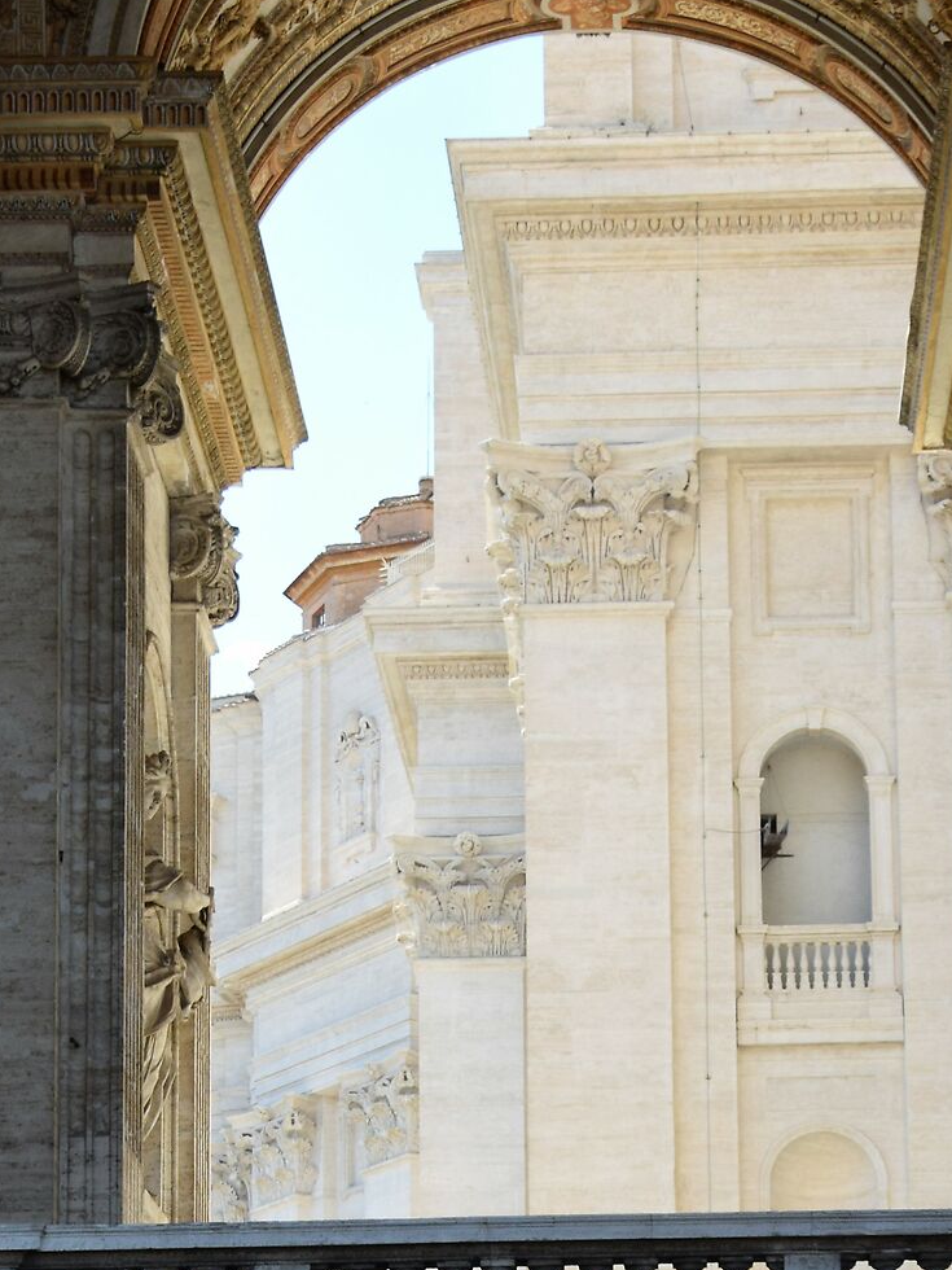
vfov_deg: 18.1
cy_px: 1247
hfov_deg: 13.9
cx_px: 613
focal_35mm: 106
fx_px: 3887
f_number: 7.1
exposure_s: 1/200
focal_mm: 30
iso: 400
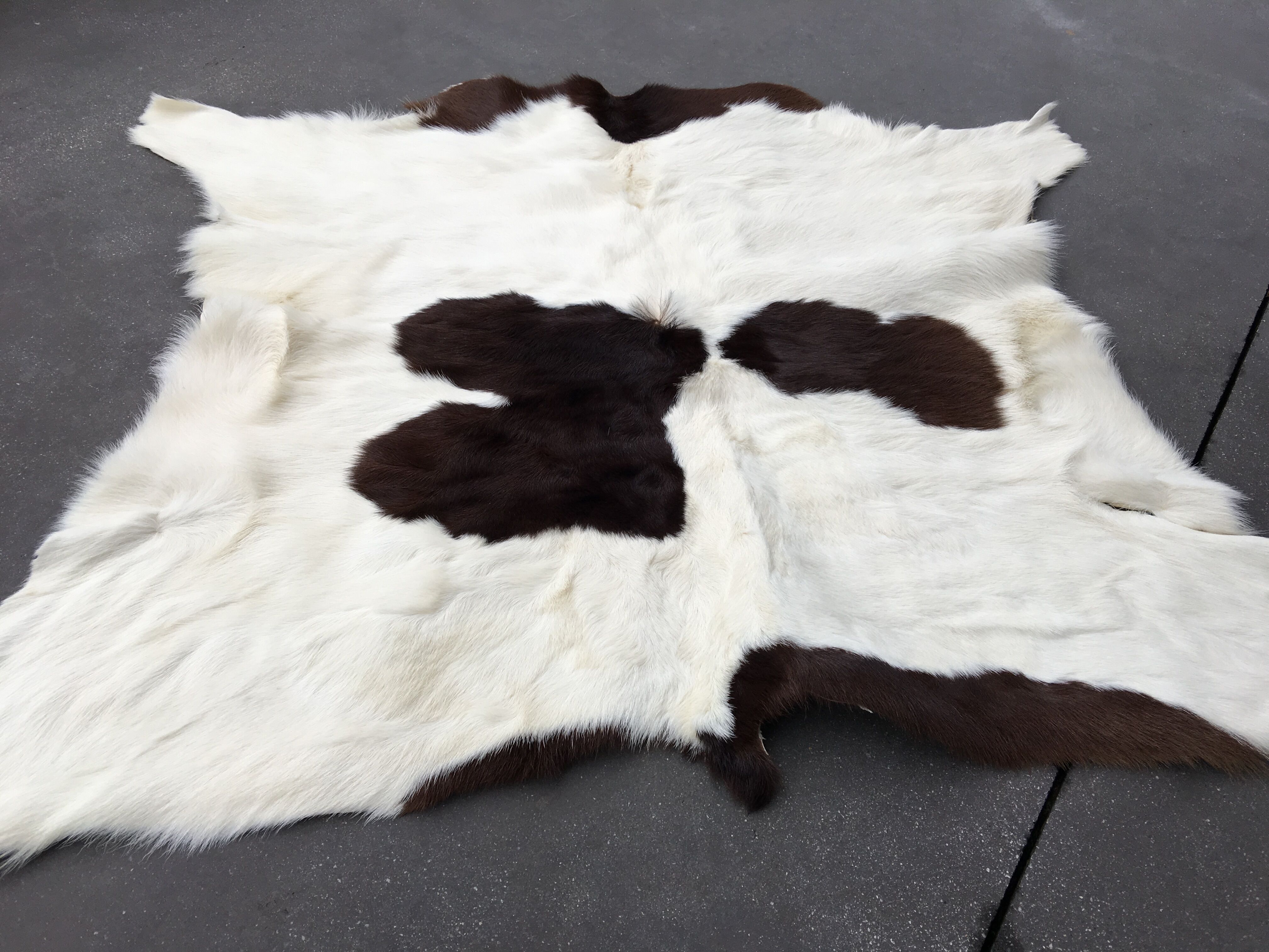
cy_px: 476
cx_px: 634
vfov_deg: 48.2
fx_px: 1063
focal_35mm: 29
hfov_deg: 61.7
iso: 25
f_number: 2.2
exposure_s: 1/112
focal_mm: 4.15
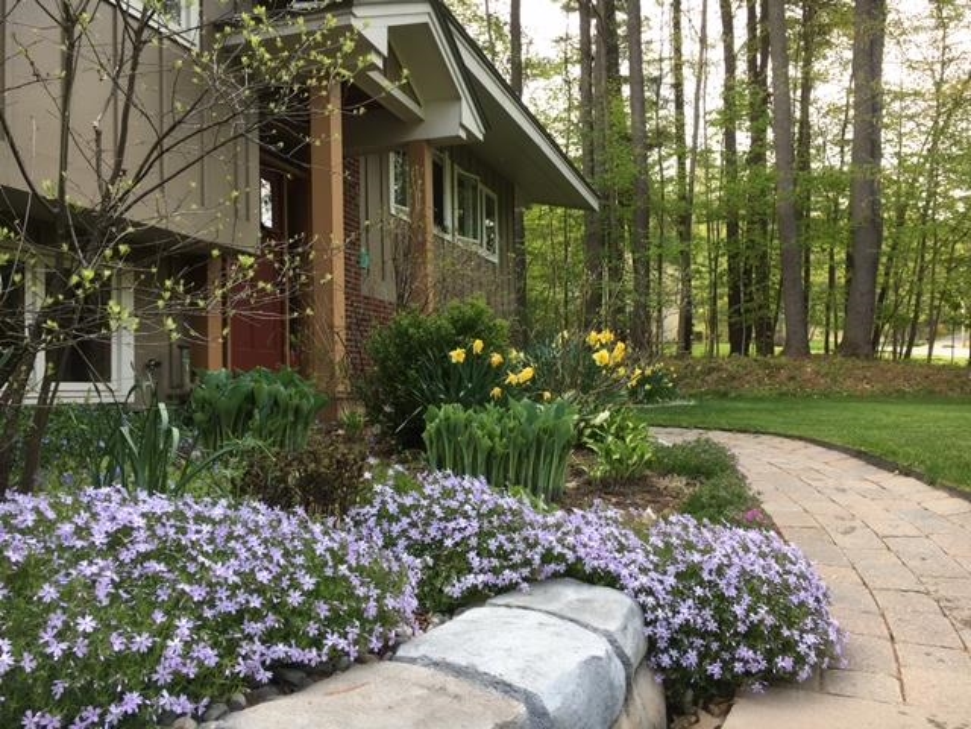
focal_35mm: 29
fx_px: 813
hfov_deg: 61.7
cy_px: 364
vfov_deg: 48.2
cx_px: 486
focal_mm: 4.15
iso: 25
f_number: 2.2
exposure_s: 1/120
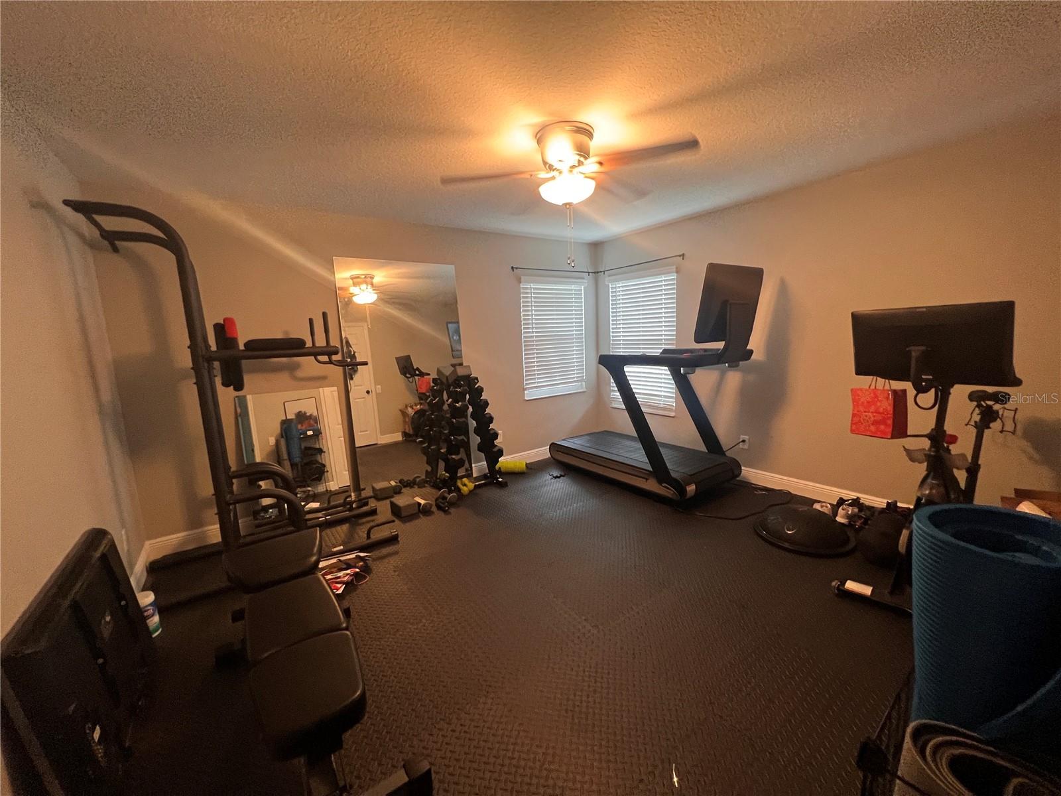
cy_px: 398
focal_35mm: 13
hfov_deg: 106.2
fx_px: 398
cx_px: 530
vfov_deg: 89.9
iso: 400
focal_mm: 1.57
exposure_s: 1/60
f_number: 1.8
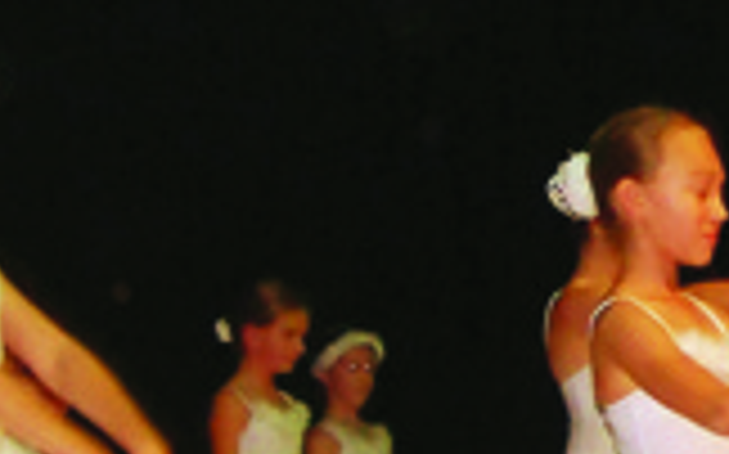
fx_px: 2978
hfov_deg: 13.7
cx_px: 792
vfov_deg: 8.7
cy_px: 189
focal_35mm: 150
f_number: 2.8
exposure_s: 1/30
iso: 200
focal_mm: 6.3
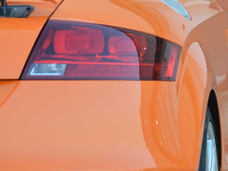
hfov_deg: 3.1
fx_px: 4261
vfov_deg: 2.3
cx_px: 167
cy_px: 46
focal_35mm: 647
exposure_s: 1/160
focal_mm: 200
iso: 1600
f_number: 5.6
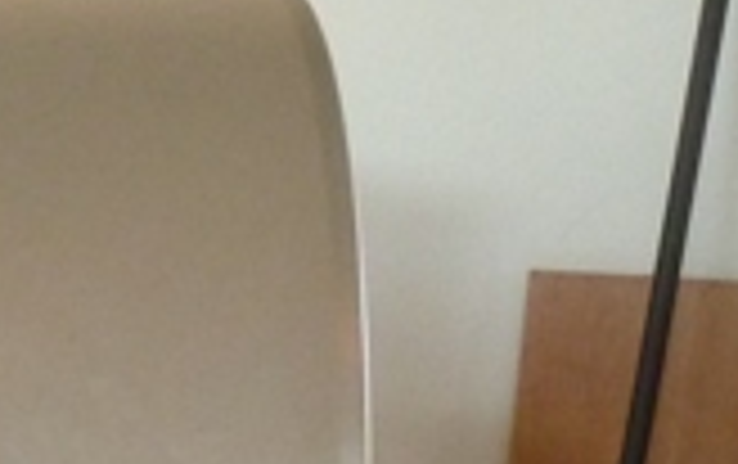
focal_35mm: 155
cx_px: -374
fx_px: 3122
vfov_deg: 7.7
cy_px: 1257
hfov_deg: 12.8
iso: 400
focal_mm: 5
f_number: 3.4
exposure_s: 1/30
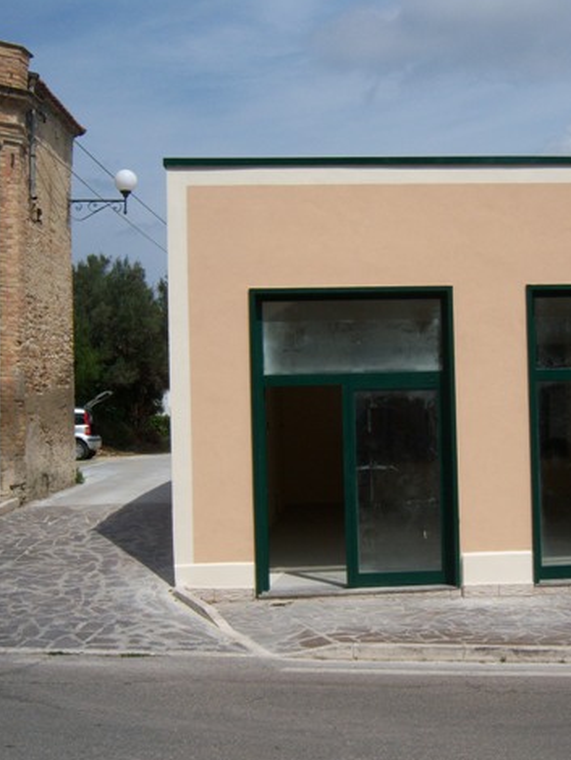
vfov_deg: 38.9
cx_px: 453
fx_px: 1077
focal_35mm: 49
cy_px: 383
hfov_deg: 29.1
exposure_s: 1/1250
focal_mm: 7.5
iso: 80
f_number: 4.8
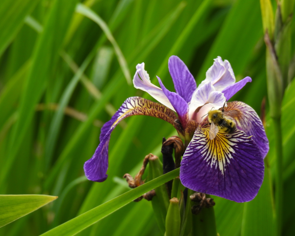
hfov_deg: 3.7
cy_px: 130
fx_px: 4574
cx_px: 173
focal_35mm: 524
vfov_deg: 3.0
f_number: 5
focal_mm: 80.3
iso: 100
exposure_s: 1/250
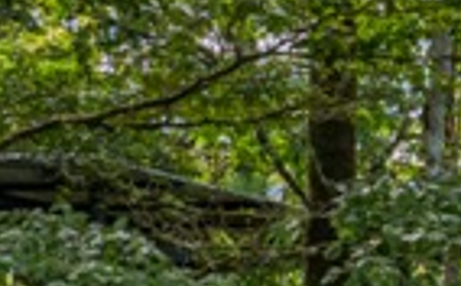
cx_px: 1286
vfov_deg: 6.9
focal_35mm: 189
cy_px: 280
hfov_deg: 9.3
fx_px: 2369
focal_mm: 12.29
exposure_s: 1/1250
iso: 170
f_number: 2.8
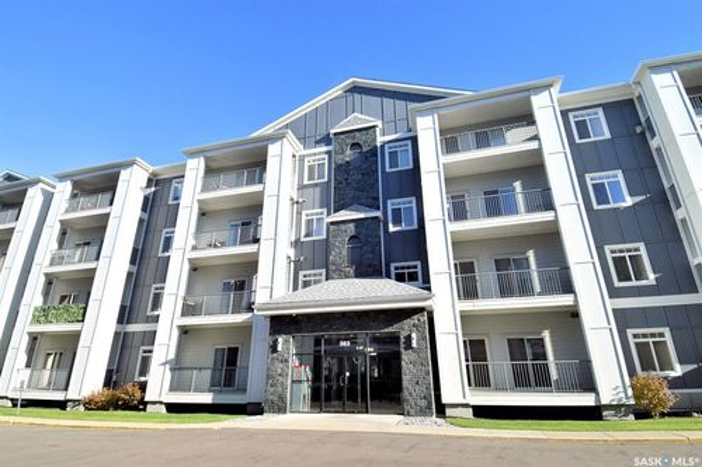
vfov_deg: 67.3
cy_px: 234
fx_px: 351
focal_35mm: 18
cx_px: 351
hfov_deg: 90.0
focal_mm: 12
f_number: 9
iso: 200
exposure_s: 1/320
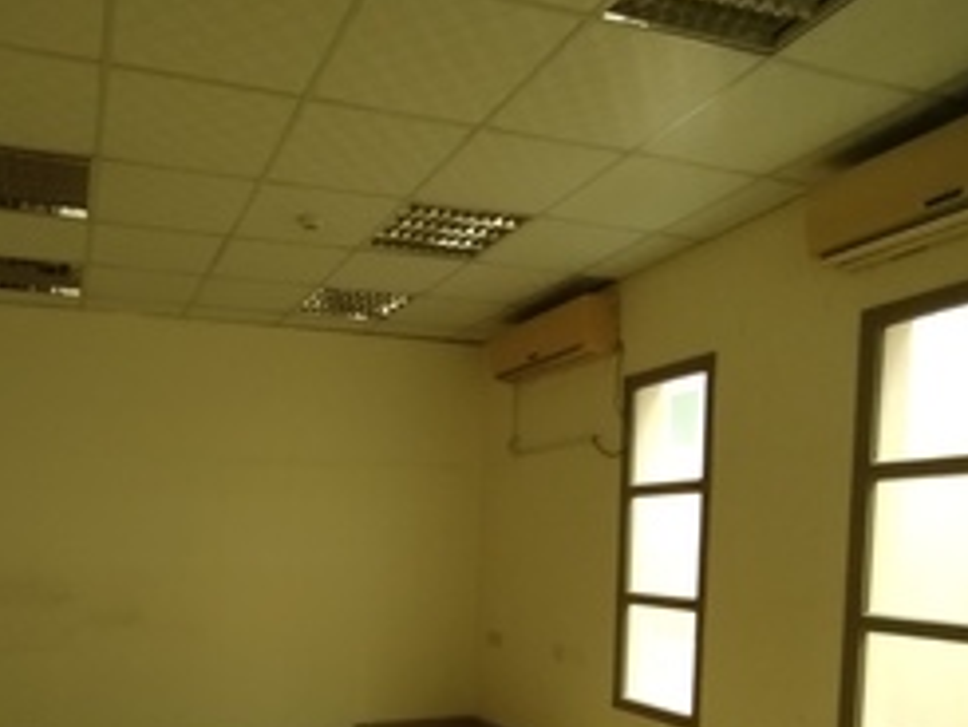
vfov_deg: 46.6
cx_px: 330
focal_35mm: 28
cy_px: 603
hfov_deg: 62.0
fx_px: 783
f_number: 2.2
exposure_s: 1/20
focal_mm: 1.65
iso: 250
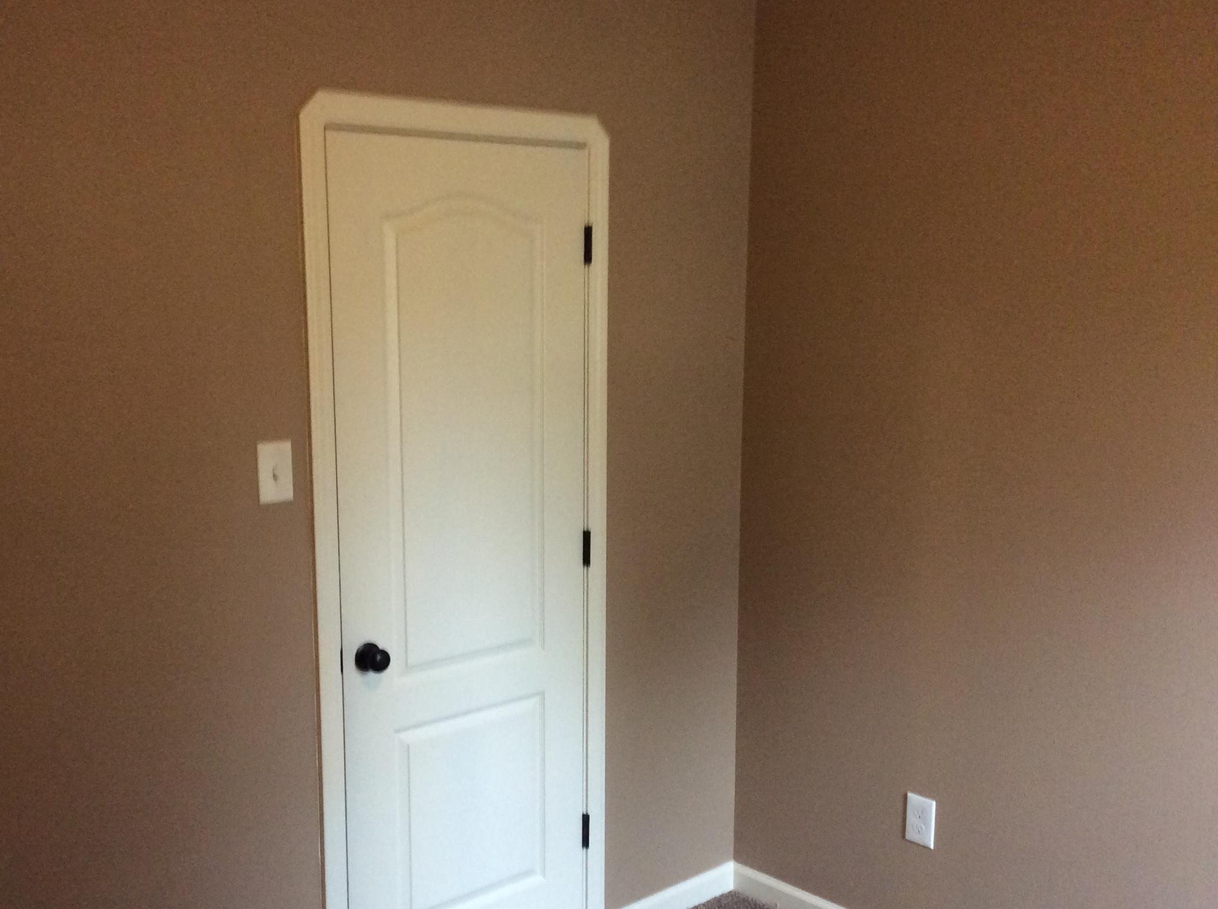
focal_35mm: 40
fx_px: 1405
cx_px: 555
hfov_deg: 46.8
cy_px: 522
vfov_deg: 35.8
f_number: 2.4
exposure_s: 1/24
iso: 125
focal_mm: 3.3
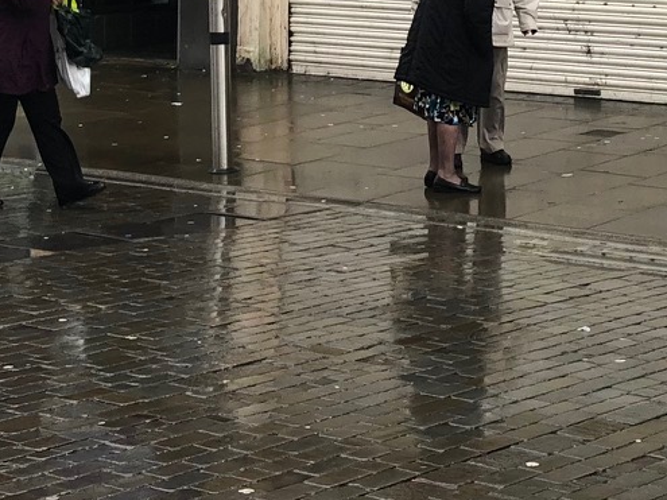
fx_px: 2196
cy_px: -96
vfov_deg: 12.7
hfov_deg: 17.2
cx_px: 496
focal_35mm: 114
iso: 25
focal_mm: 4
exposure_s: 1/100
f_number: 1.8
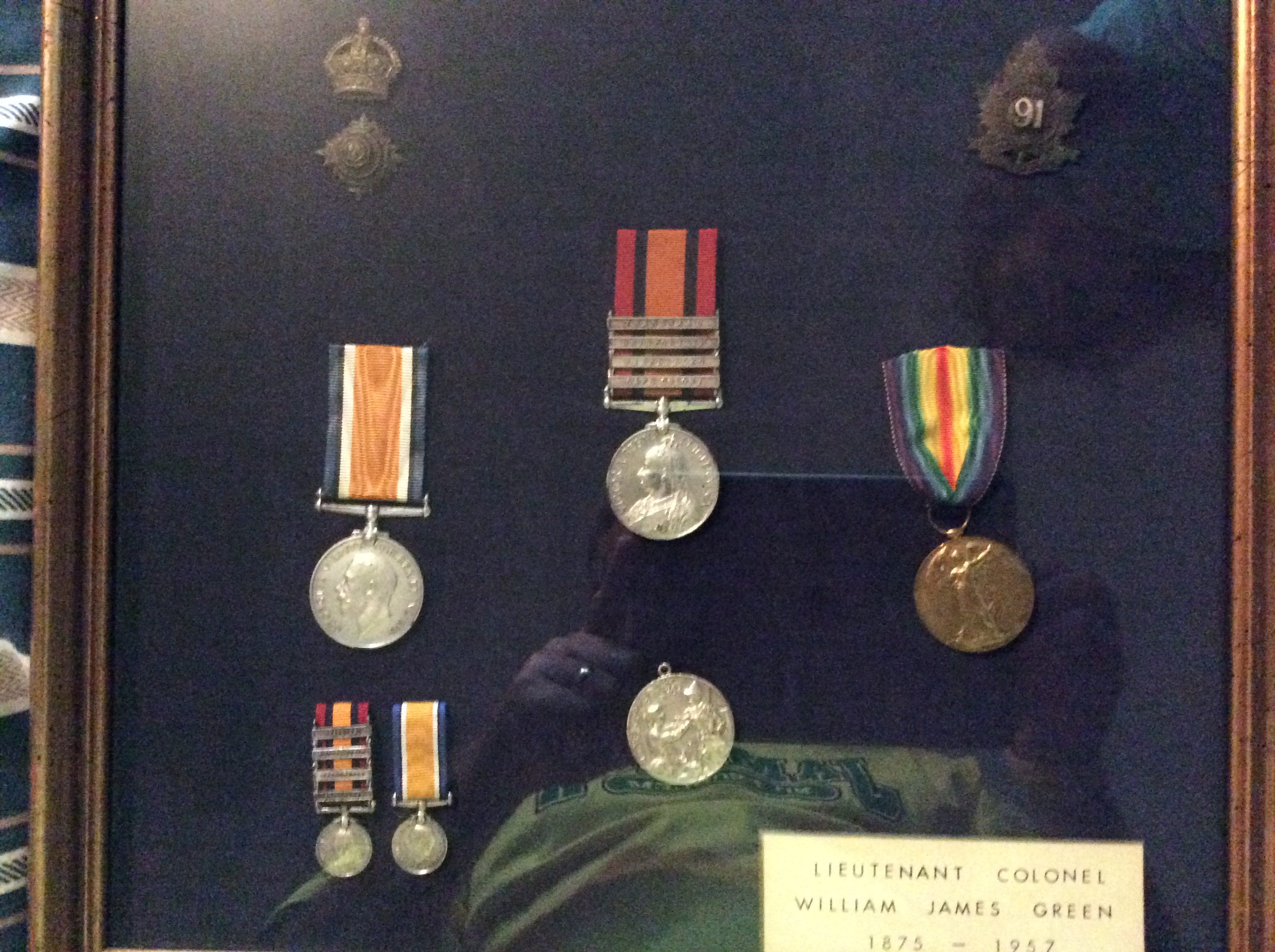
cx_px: 638
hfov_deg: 56.9
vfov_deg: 44.1
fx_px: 1177
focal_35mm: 32
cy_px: 476
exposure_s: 1/15
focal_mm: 3.3
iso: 800
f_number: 2.4
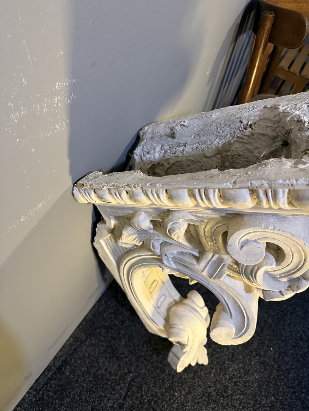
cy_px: 206
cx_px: 154
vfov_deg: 71.6
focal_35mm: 24
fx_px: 286
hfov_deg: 56.8
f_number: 1.78
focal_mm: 6.76
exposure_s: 1/50
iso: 640
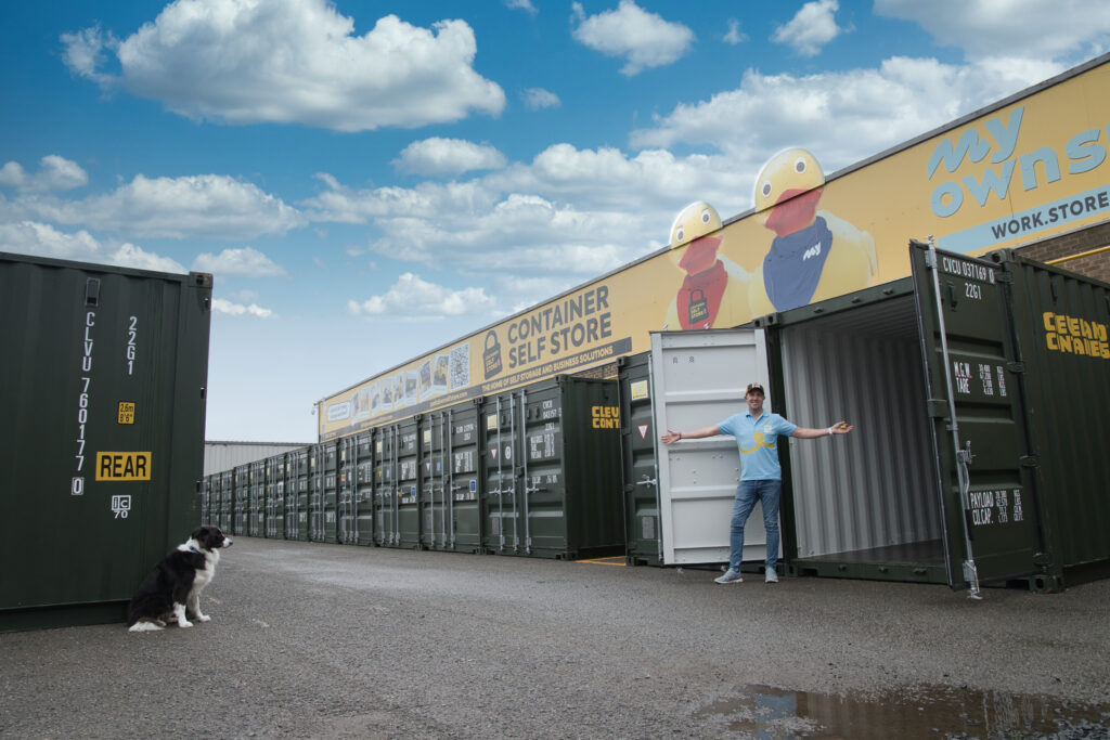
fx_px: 740
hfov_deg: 73.7
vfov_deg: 53.1
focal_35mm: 24
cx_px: 555
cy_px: 370
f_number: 8
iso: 160
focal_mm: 24
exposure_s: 1/125
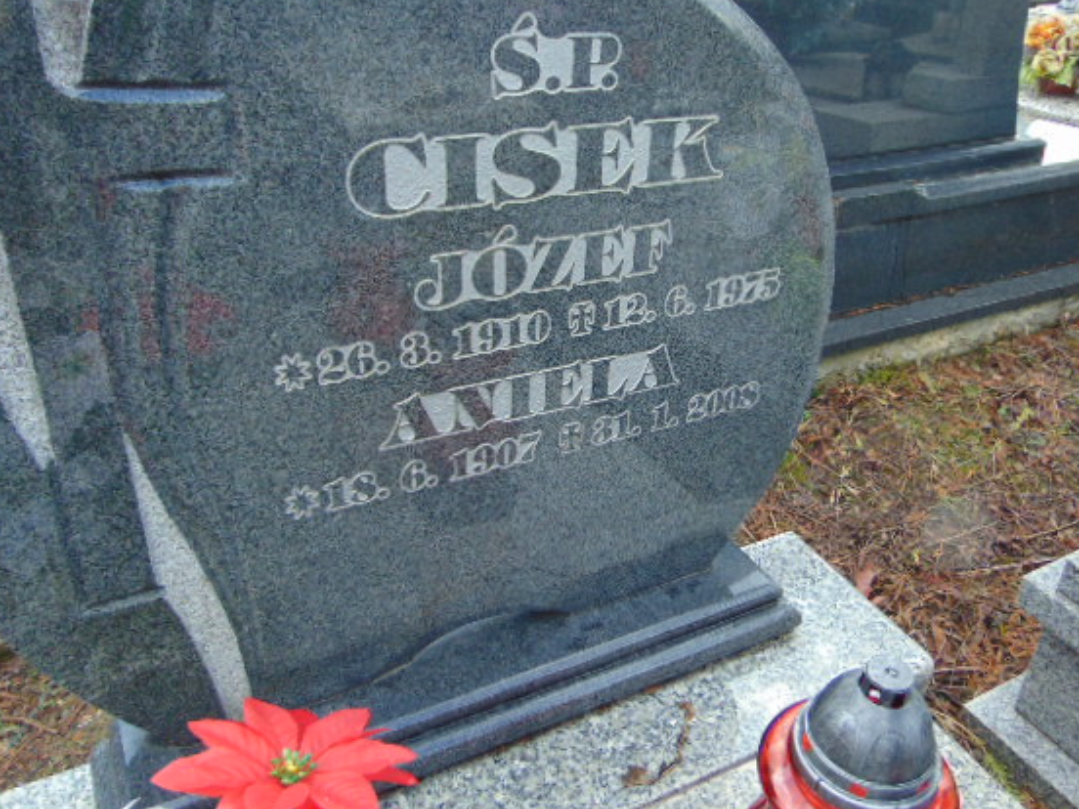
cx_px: 600
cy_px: 397
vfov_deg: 48.2
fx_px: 904
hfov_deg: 61.5
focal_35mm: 29
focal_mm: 4.5
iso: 100
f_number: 3
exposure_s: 1/200
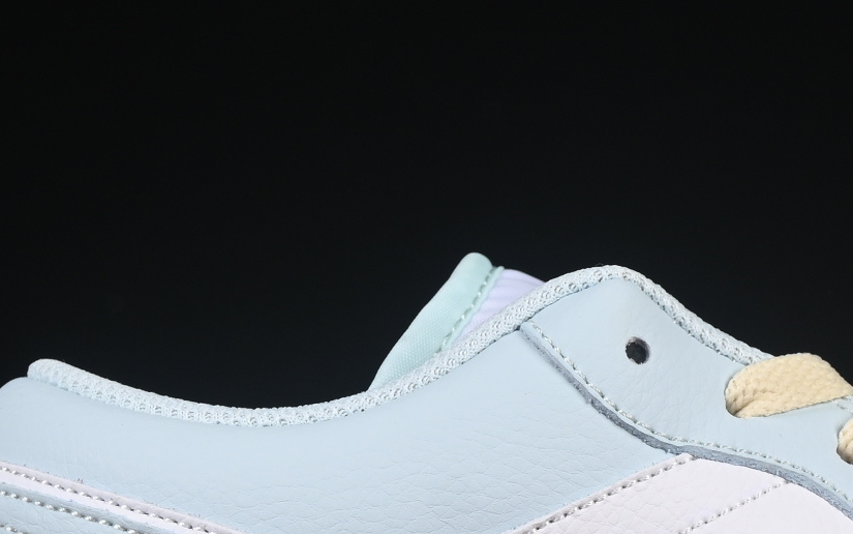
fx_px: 5999
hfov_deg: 8.1
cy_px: 479
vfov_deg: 5.1
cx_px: 889
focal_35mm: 258
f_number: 8
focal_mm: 50
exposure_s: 1/80
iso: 160
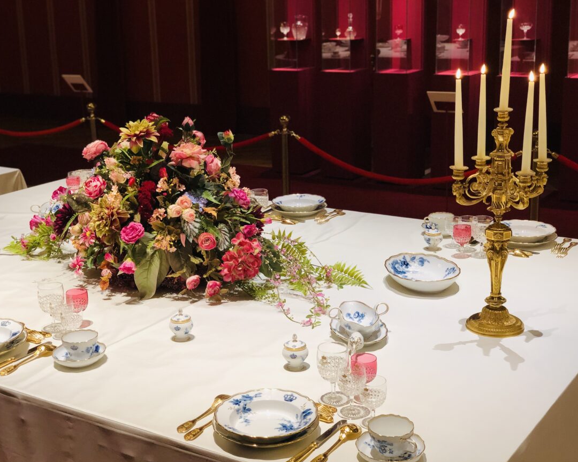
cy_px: 234
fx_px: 941
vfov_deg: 27.6
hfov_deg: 34.1
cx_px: 266
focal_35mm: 55
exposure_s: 1/33
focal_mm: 6
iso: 100
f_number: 2.4
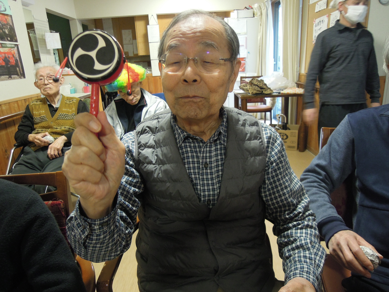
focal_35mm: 24
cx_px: 194
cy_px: 146
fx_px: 270
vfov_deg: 56.8
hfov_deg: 71.6
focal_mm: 4.3
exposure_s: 1/30
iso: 360
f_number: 2
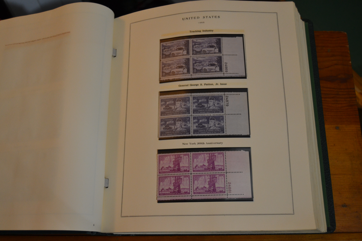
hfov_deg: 49.6
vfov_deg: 34.2
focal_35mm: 39
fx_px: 392
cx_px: 181
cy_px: 120
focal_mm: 26
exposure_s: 1/60
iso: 900
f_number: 4
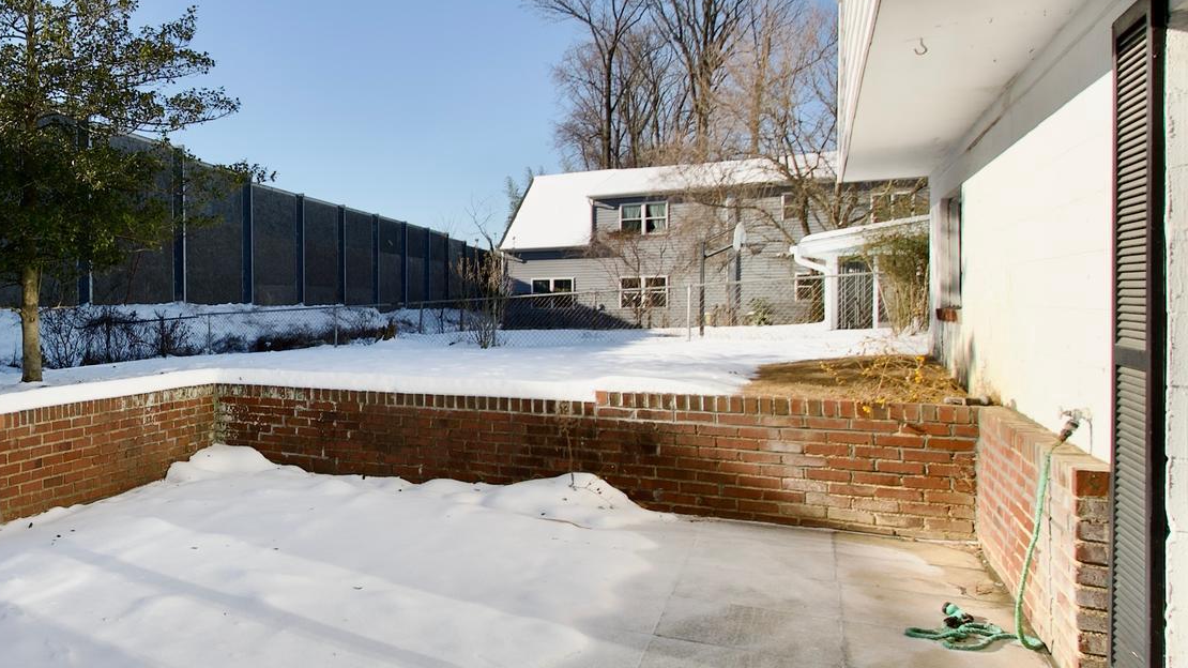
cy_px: 285
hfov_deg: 56.0
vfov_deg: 40.1
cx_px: 93
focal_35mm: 29
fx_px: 913
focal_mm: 10
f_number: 7.1
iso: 100
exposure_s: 1/500
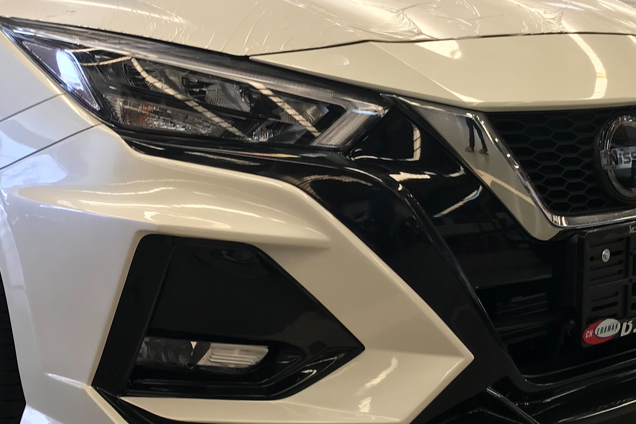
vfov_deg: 22.2
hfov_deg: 32.6
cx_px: 206
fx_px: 1077
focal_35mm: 61
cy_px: 182
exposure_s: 1/50
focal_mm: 3.99
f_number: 1.8
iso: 25
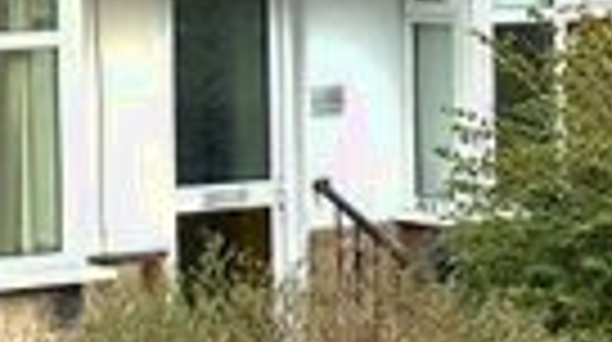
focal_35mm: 135
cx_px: -144
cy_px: -7
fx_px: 2187
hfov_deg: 15.3
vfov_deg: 8.9
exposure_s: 1/2525
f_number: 1.78
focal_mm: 6.86
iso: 80
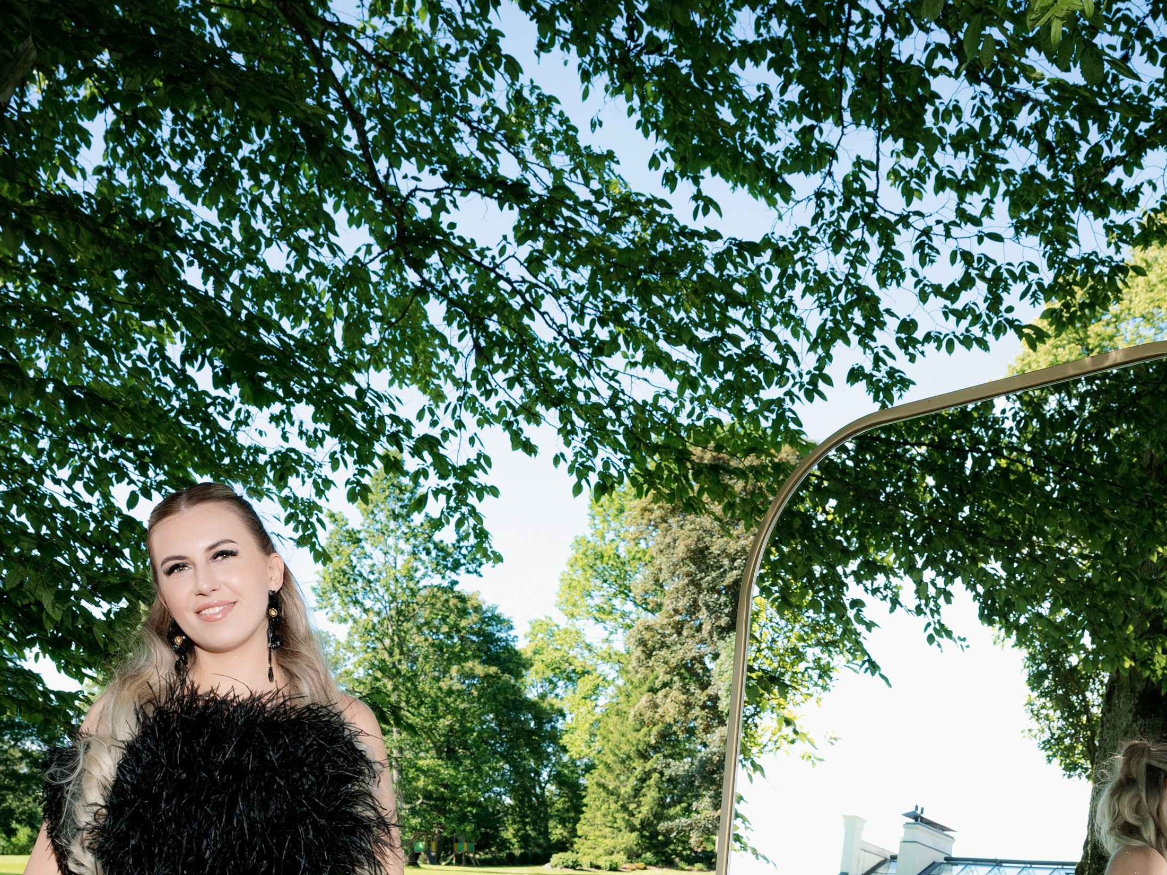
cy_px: 905
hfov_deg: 39.8
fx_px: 1613
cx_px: 596
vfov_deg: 28.2
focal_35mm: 48
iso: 160
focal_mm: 28.5
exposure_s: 1/160
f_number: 7.1
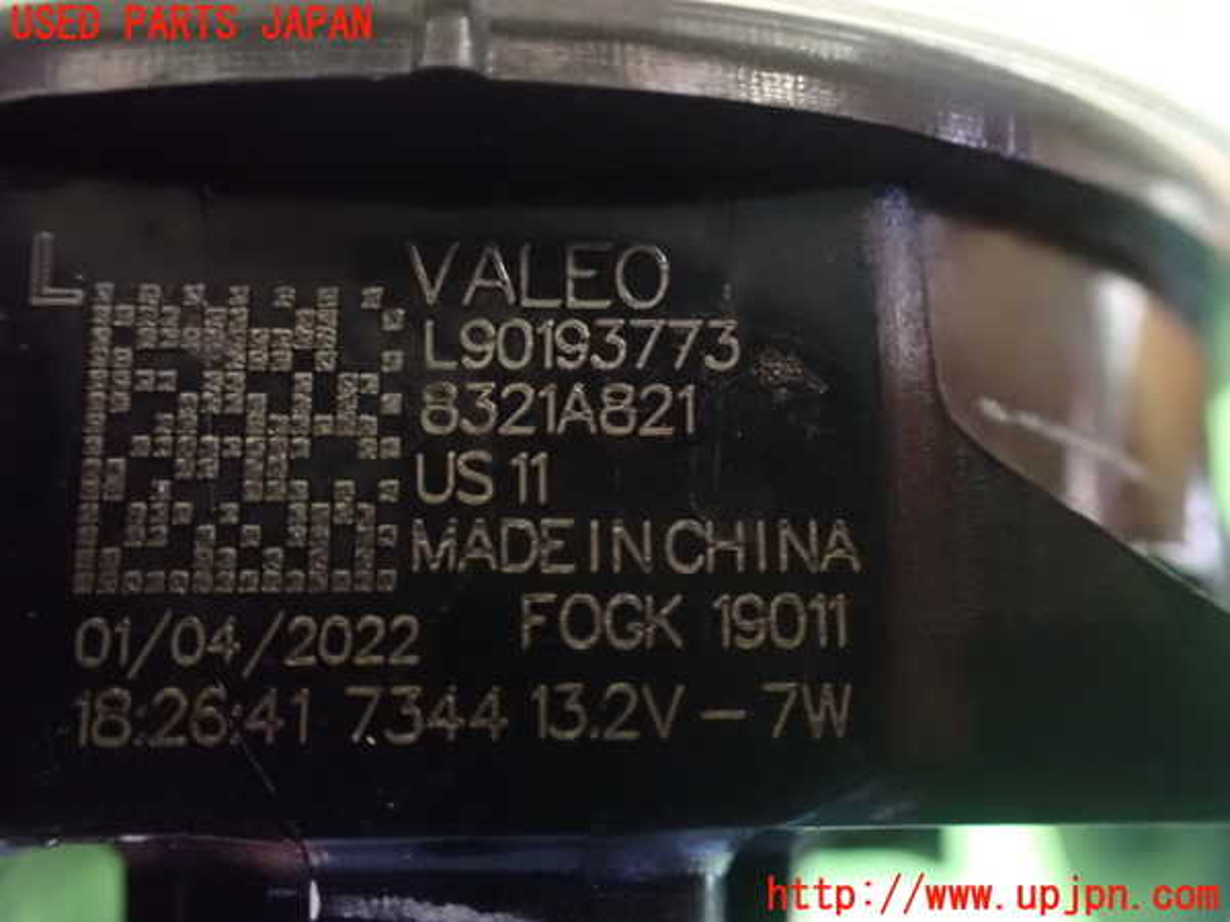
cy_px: 461
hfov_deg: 49.0
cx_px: 615
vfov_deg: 37.7
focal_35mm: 38
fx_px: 1350
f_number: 2.7
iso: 1600
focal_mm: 6.83
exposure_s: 1/10
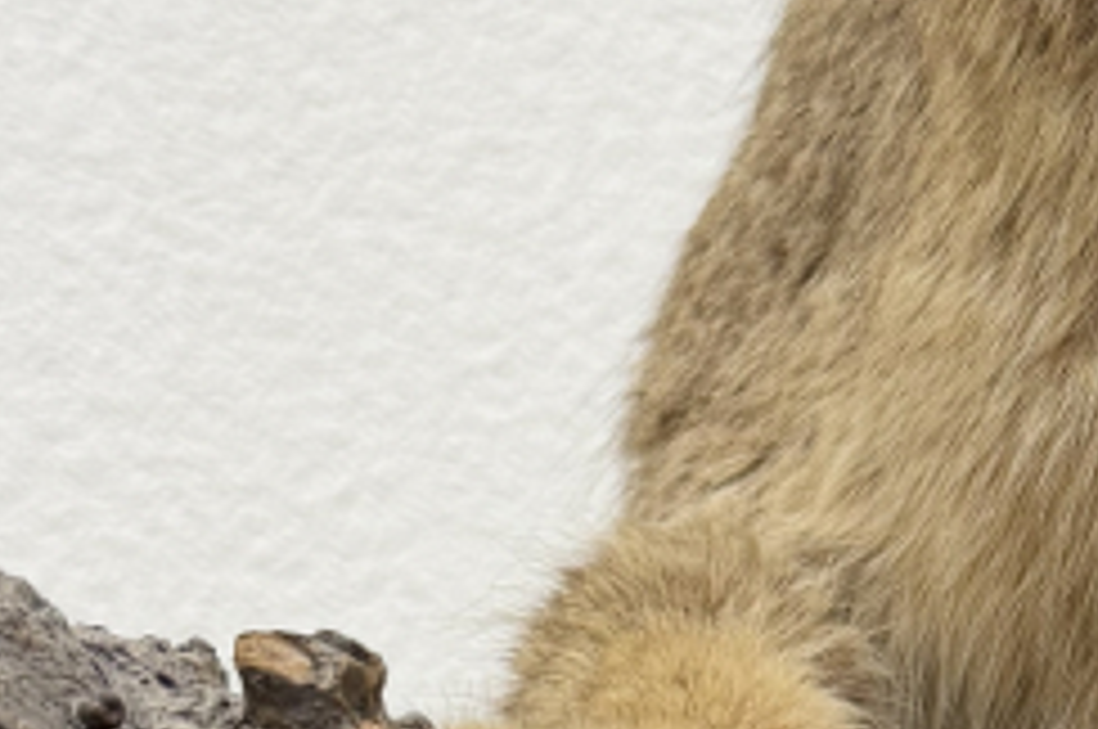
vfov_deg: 10.7
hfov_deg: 16.4
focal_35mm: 123
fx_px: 3746
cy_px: 1130
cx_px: 1030
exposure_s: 1/50
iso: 125
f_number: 1.8
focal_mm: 6.8
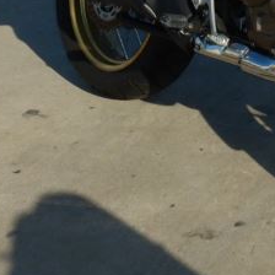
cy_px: -92
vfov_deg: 16.8
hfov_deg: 16.5
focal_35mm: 97
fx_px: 872
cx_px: 395
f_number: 4.1
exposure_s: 1/1250
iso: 125
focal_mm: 4.3
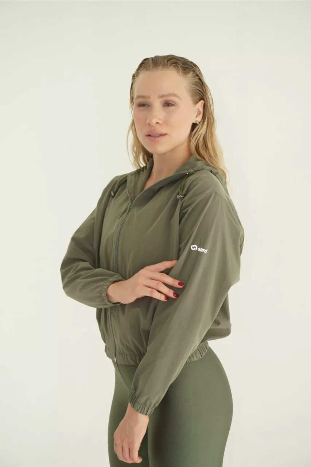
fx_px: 680
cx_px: 156
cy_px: 234
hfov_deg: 25.7
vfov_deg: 37.9
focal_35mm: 52
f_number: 5.6
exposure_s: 1/160
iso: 125
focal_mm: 35
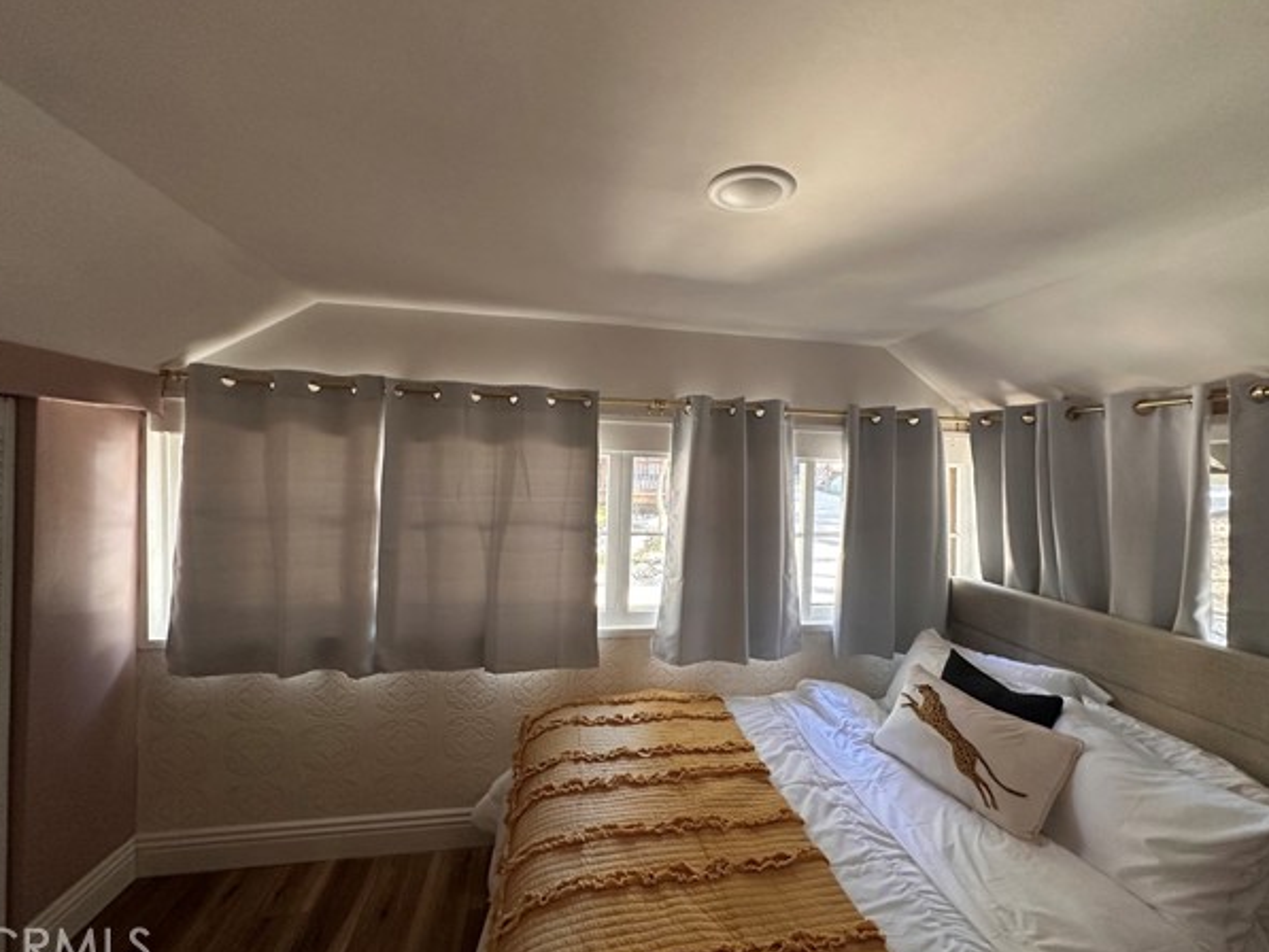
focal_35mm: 15
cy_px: 468
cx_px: 648
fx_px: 550
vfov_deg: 81.8
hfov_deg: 98.1
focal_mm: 2.22
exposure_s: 1/73
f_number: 2.2
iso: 320
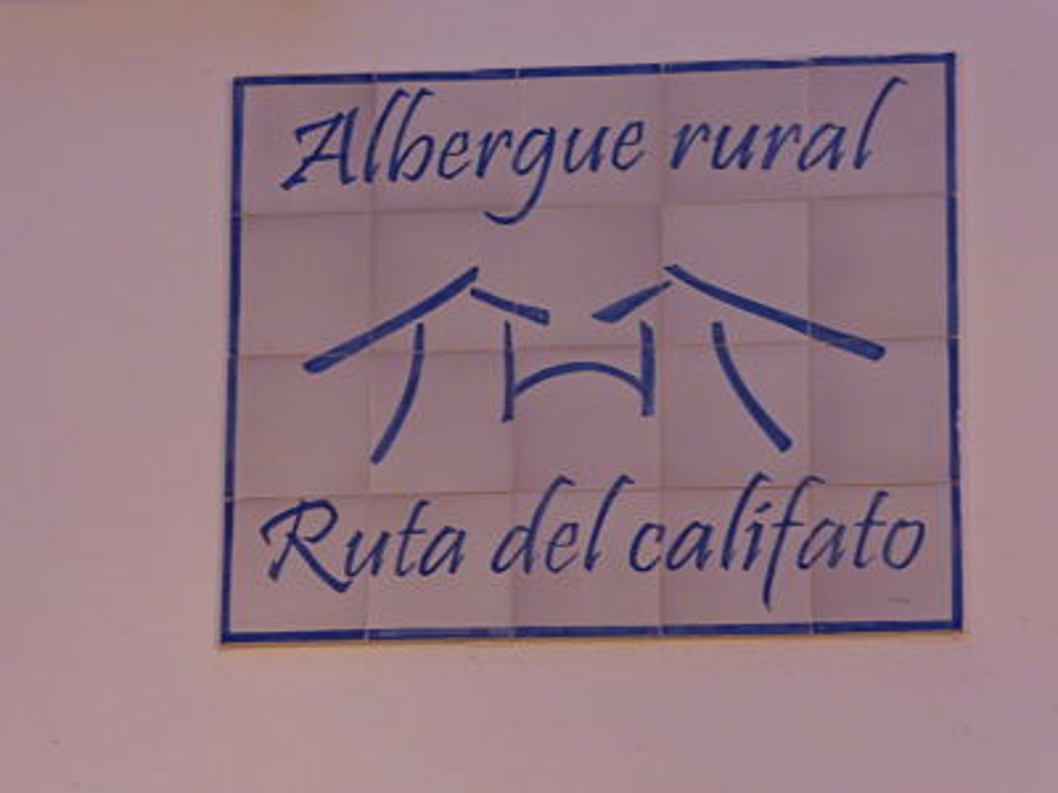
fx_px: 4615
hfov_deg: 13.1
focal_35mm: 151
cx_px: 529
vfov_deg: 9.8
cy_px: 396
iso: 400
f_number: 5.4
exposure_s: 1/4
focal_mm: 24.4
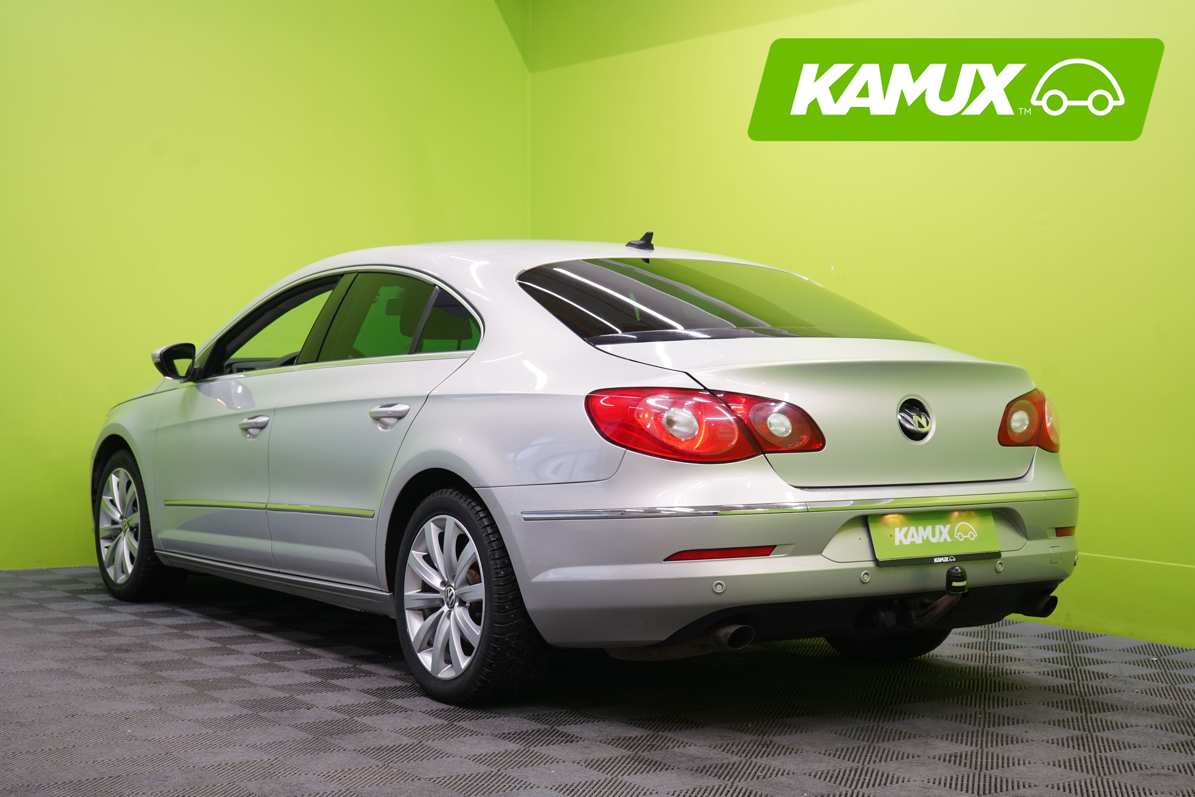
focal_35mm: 55
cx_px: 598
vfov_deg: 24.6
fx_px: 1826
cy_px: 398
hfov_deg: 36.2
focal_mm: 55
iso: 400
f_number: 5
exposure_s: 1/30
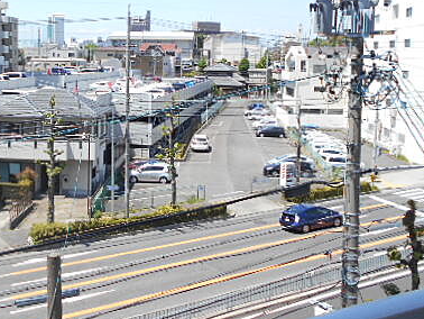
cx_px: 145
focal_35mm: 44
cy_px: 110
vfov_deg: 32.7
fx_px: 539
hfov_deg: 42.4
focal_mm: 4.6
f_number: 3.2
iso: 80
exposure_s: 1/500
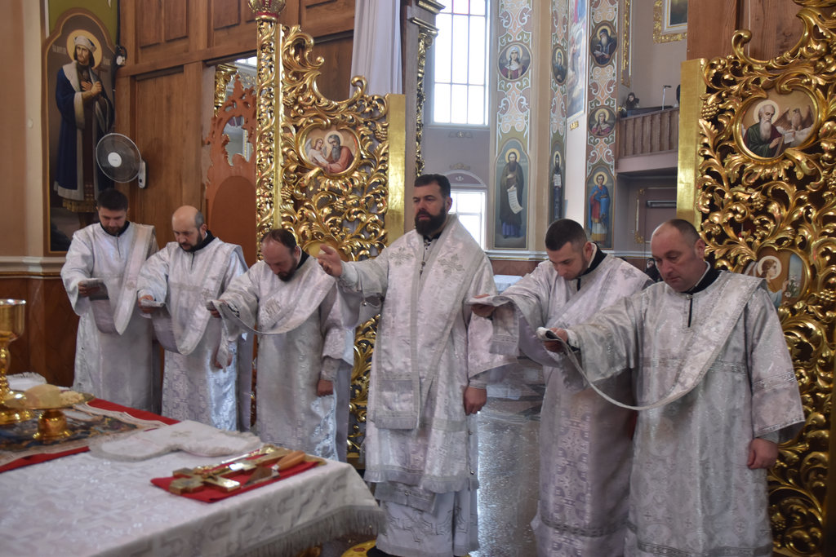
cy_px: 278
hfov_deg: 57.2
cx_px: 418
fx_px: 766
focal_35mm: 33
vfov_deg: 40.0
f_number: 3.5
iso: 500
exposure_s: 1/30
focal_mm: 22
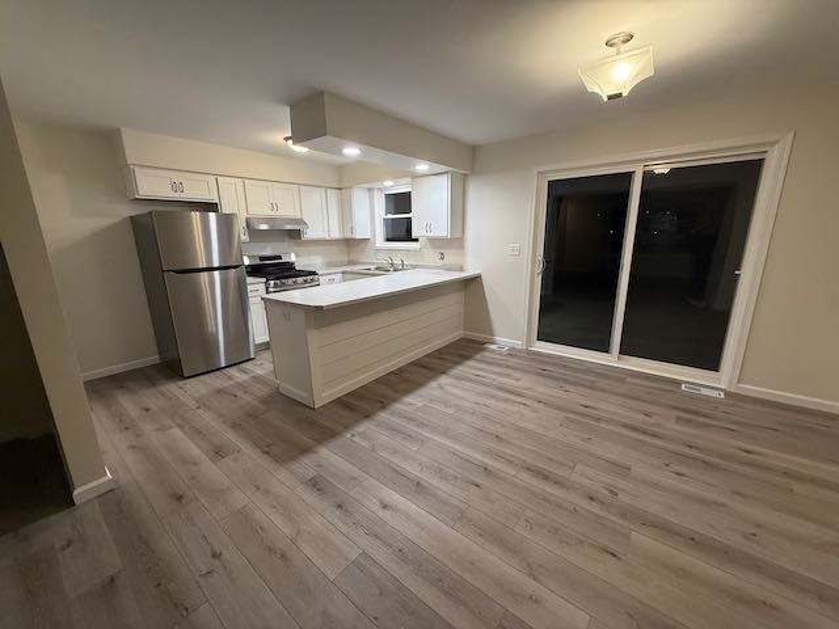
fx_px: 339
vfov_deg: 85.7
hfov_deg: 102.1
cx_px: 420
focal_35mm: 14
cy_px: 314
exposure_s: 1/120
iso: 320
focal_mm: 2.22
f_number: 2.2
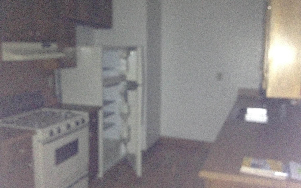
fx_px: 312
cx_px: 148
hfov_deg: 51.5
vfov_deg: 33.6
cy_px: 88
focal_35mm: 38
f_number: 2.4
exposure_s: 1/16
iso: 800
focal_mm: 4.28
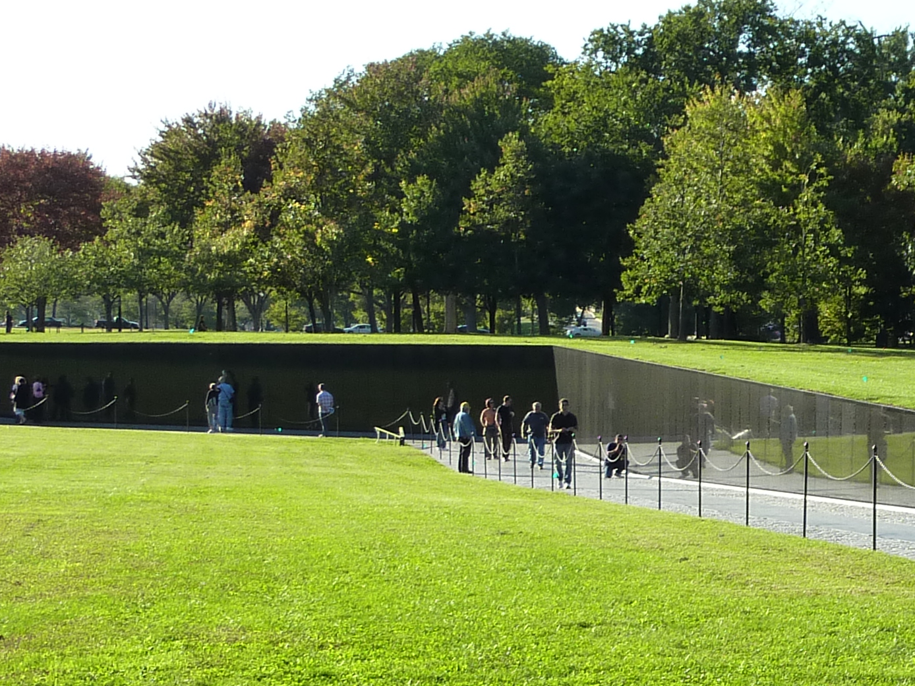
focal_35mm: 92
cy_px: 561
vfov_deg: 15.9
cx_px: 896
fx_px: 2432
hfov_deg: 20.7
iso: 125
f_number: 4
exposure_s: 1/320
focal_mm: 5.7
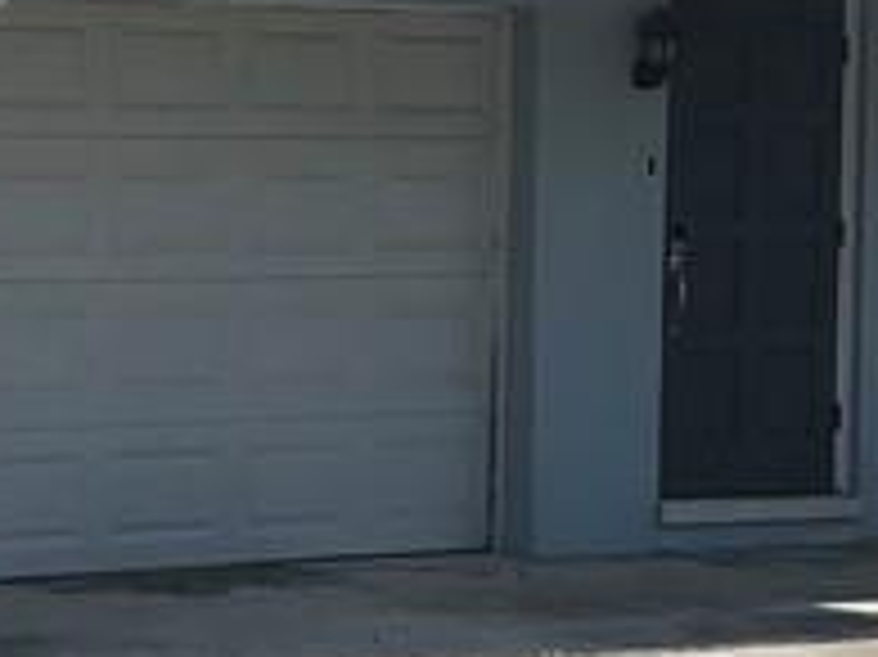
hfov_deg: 13.4
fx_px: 3726
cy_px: 176
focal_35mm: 147
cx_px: 230
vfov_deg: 10.1
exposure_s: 1/3003
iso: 20
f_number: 1.8
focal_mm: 4
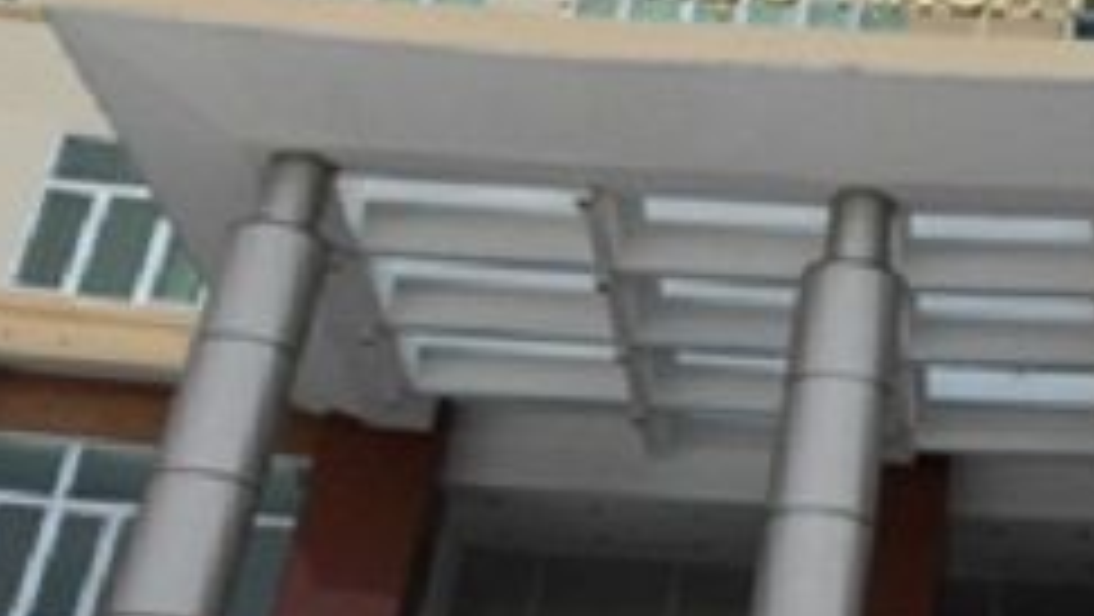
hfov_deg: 27.7
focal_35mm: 70
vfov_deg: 16.3
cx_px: 1180
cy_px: -189
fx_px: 2032
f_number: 3.2
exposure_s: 1/800
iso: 80
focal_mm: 4.6
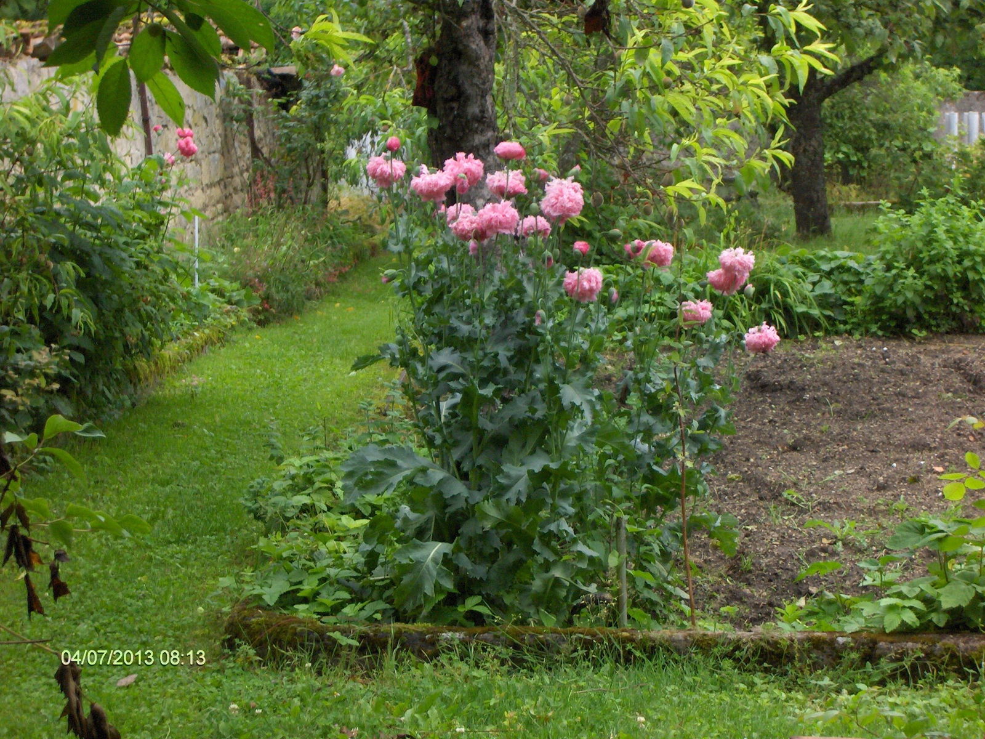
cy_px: 370
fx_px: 2760
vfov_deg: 15.2
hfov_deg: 20.2
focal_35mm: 97
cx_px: 492
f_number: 4.7
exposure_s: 1/130
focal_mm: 15.8
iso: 200
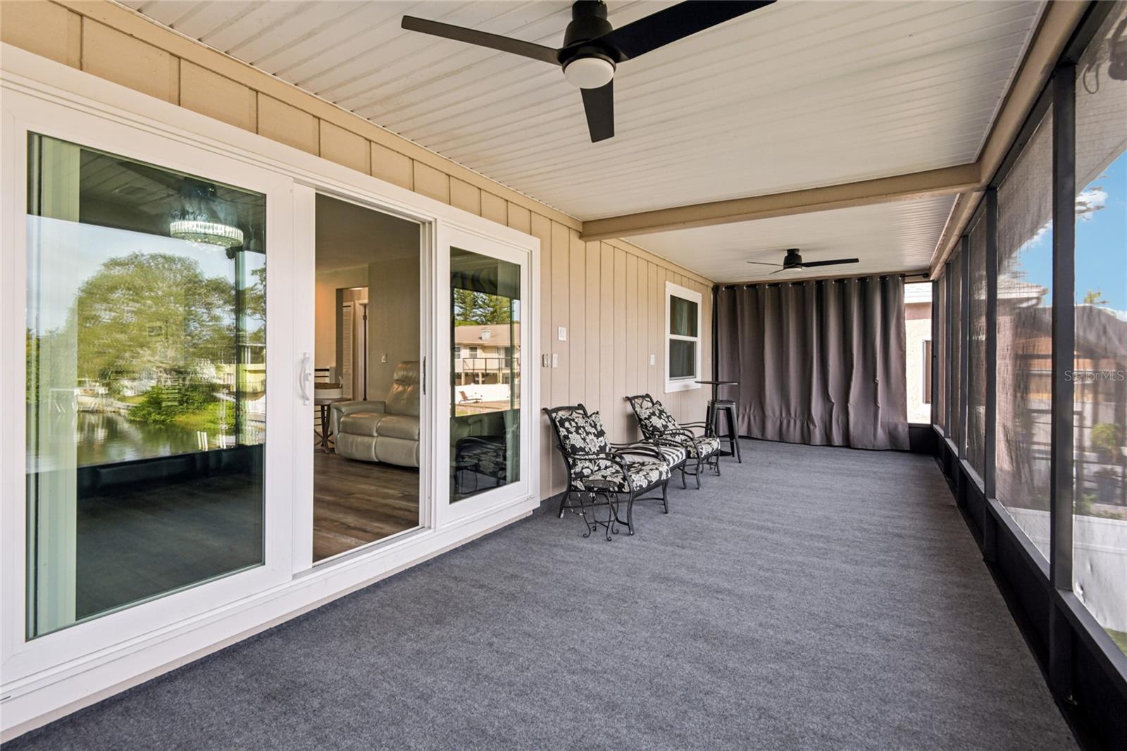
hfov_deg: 96.7
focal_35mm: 16
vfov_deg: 73.7
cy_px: 376
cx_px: 564
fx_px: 501
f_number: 8
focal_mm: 16
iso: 400
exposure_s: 1/100
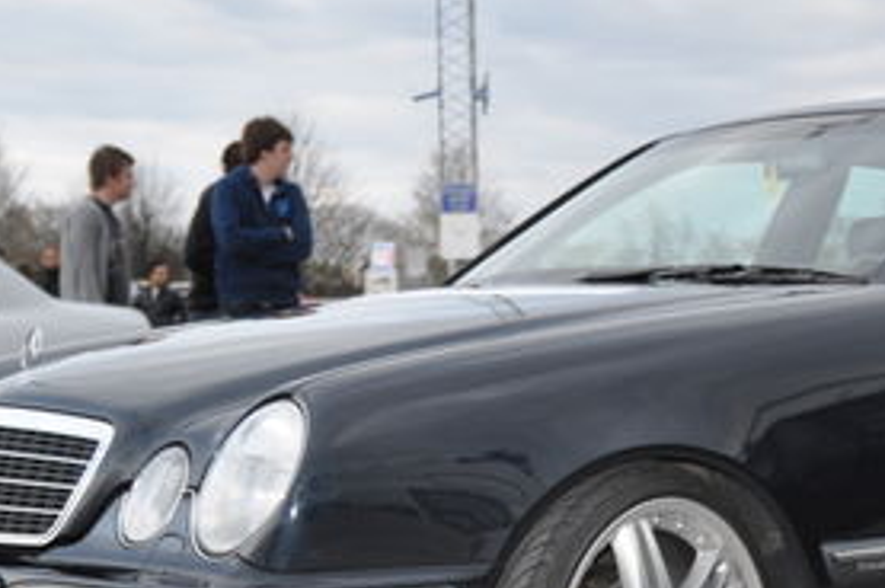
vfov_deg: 15.0
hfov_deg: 22.2
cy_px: 487
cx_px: 751
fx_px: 2210
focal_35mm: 90
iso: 320
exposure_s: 1/200
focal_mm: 26
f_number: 2.8
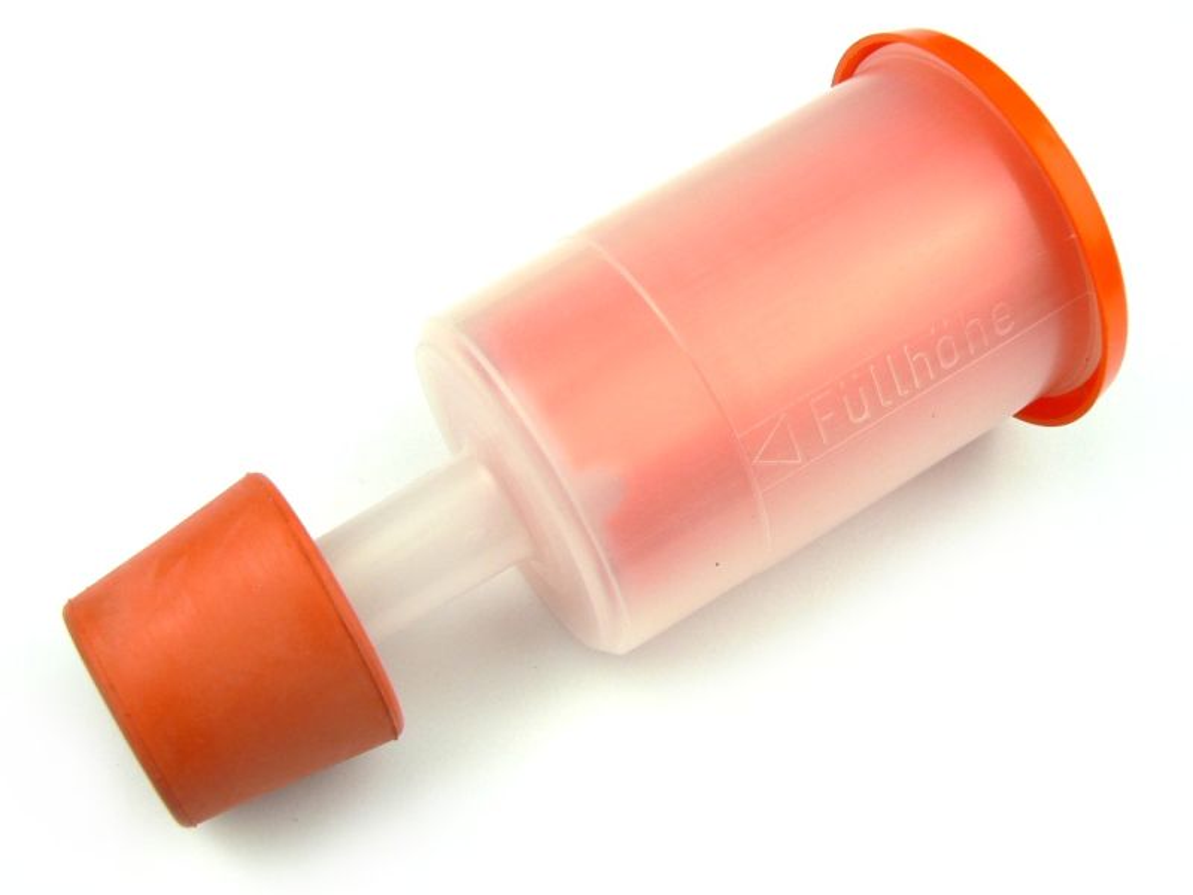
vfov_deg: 29.7
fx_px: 1689
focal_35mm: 49
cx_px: 596
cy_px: 448
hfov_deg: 38.9
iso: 80
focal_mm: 8.2
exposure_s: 1/125
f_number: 5.6
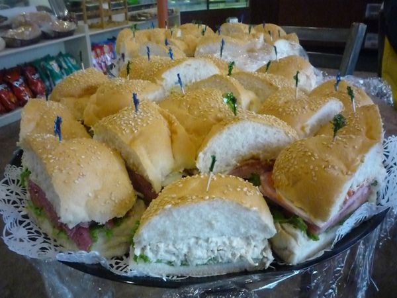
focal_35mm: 32
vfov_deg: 44.2
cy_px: 149
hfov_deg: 56.8
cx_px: 198
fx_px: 367
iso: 1600
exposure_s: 1/160
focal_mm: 5.2
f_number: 4
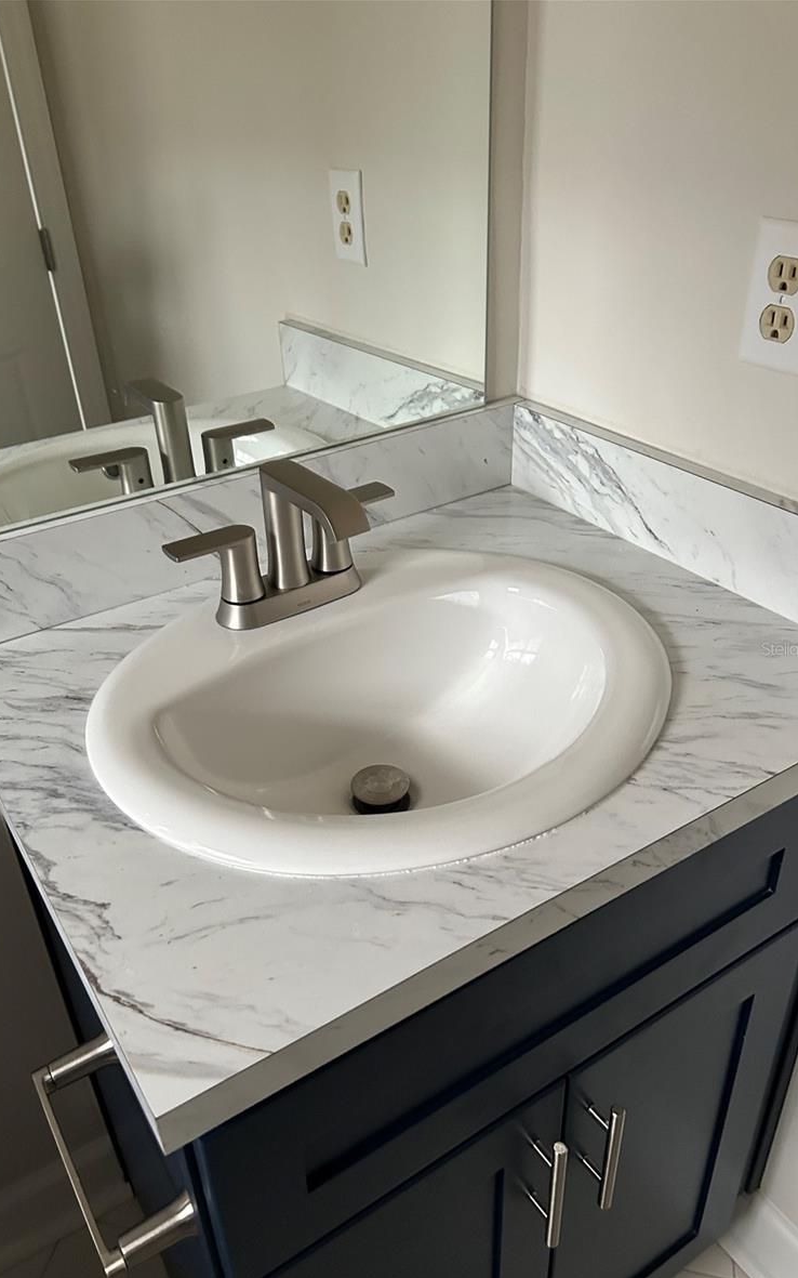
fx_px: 974
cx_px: 351
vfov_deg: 66.5
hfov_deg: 44.5
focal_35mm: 28
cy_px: 648
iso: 400
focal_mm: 5.7
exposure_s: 1/60
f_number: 1.5
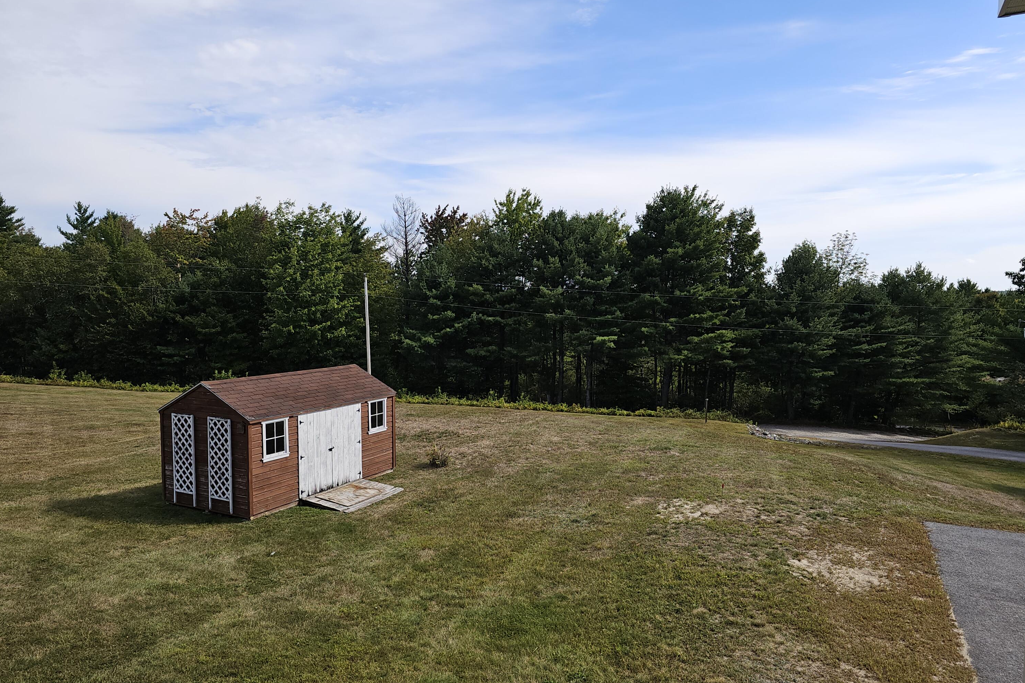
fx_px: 683
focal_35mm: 24
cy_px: 360
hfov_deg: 73.7
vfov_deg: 53.1
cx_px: 512
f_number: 1.7
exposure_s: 1/522
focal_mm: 6.3
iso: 10
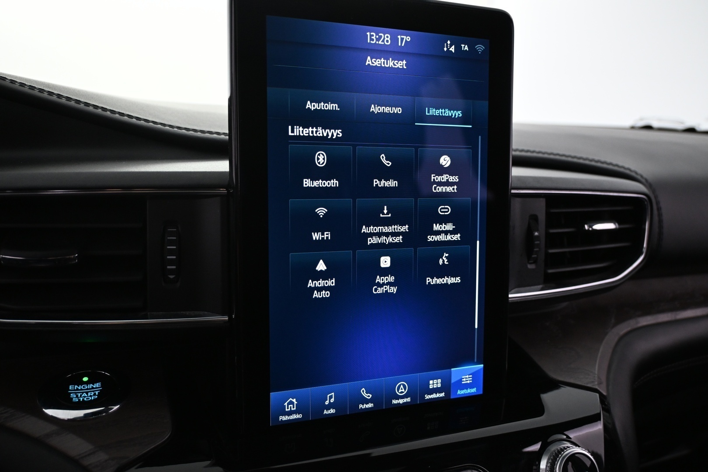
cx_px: 354
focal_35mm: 31
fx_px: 605
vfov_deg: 42.6
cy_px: 236
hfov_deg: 60.7
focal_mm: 20.5
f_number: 3.8
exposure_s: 1/30
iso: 1100
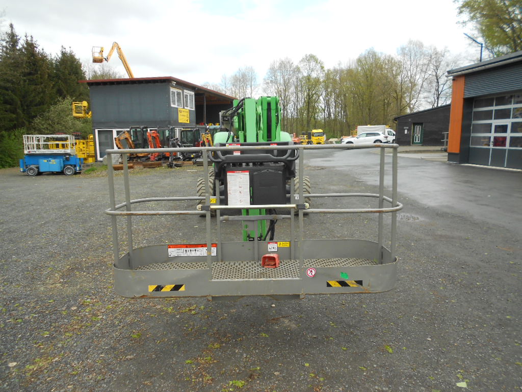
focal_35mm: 26
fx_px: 392
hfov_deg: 67.3
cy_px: 196
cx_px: 261
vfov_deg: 53.1
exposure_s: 1/320
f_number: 3.2
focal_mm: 4.6
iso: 80
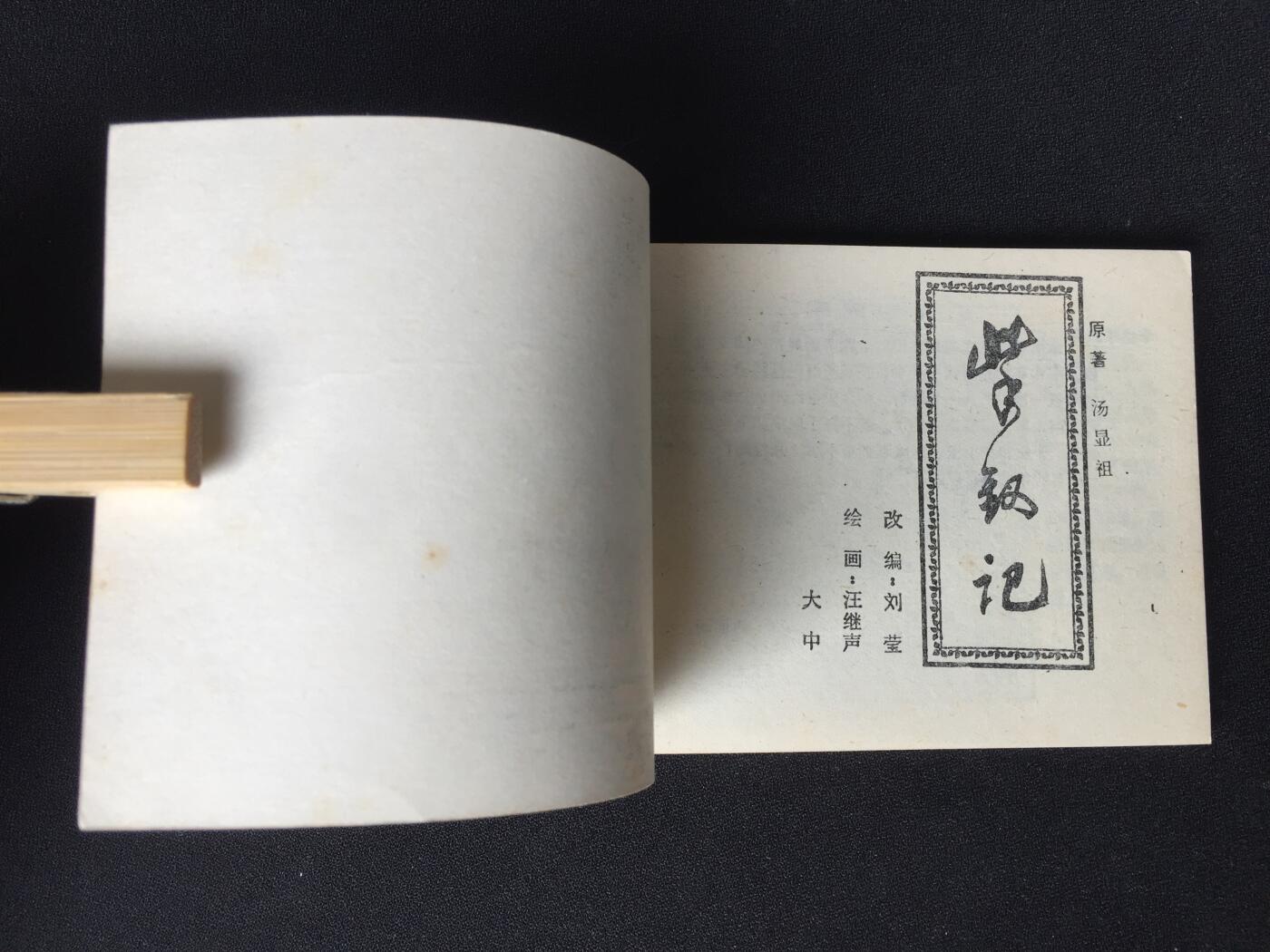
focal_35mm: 29
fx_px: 1064
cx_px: 635
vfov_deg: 48.2
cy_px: 476
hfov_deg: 61.7
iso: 32
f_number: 2.2
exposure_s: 1/100
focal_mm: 4.15
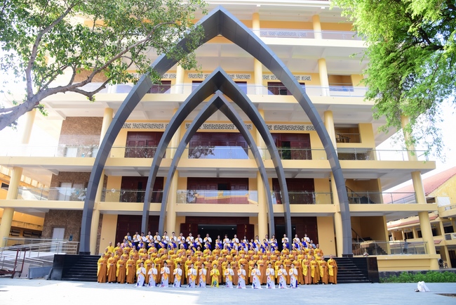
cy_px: 152
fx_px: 304
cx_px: 228
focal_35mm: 24
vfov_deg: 53.2
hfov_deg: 73.7
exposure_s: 1/100
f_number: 6.3
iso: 250
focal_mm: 24
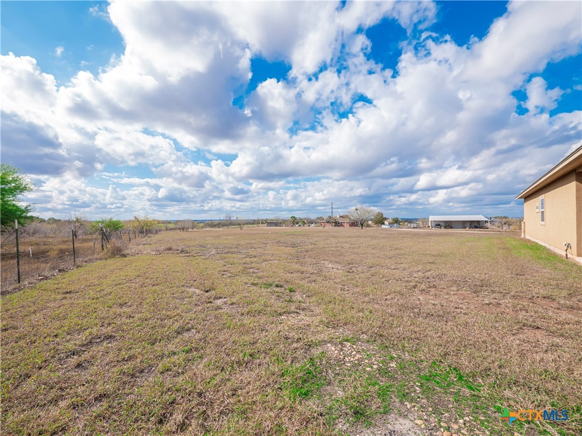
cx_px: 291
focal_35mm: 14
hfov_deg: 102.1
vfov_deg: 85.7
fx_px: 235
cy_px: 218
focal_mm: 7
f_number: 11
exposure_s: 1/160
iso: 200
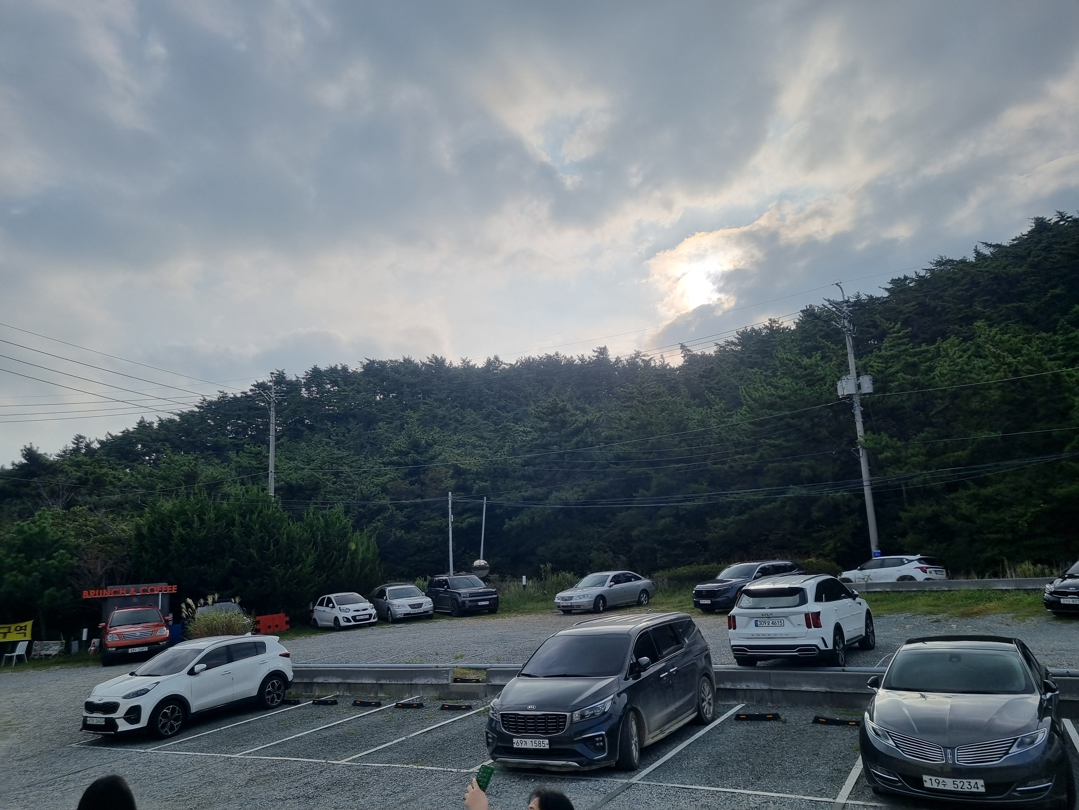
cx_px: 540
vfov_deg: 53.1
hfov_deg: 67.3
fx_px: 810
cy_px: 405
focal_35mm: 26
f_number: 1.8
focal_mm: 5.4
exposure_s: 1/4768
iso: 50
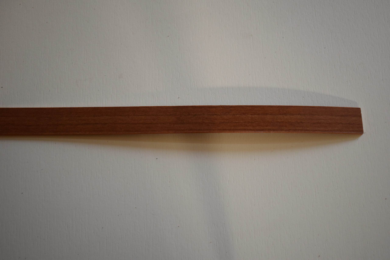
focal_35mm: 45
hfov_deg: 43.6
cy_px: 130
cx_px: 195
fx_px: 487
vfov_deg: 29.9
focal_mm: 30
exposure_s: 1/125
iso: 1000
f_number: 4.2
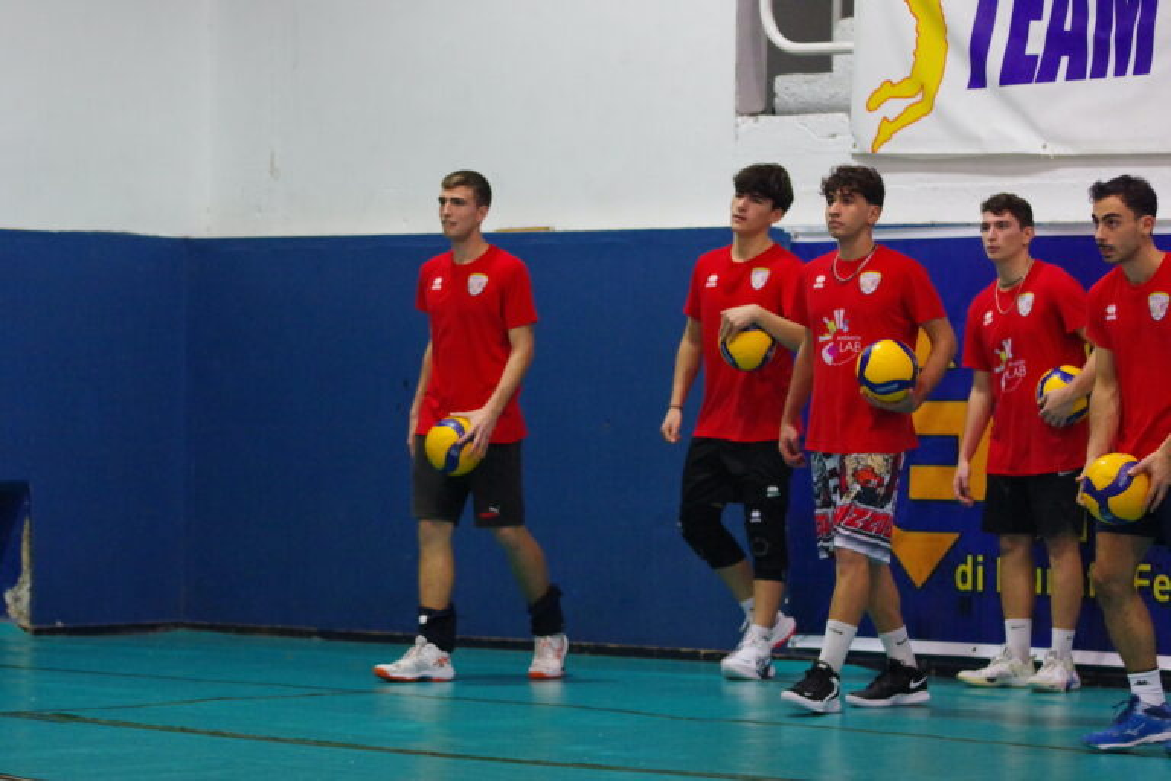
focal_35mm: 150
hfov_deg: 13.7
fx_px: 4879
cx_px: 586
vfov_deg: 9.1
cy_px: 390
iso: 6400
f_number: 2.8
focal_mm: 100
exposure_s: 1/400
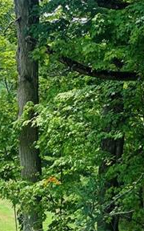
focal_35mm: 147
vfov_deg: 13.8
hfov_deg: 8.8
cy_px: 282
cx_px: -56
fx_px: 923
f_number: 2.4
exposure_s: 1/539
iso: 16
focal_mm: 6
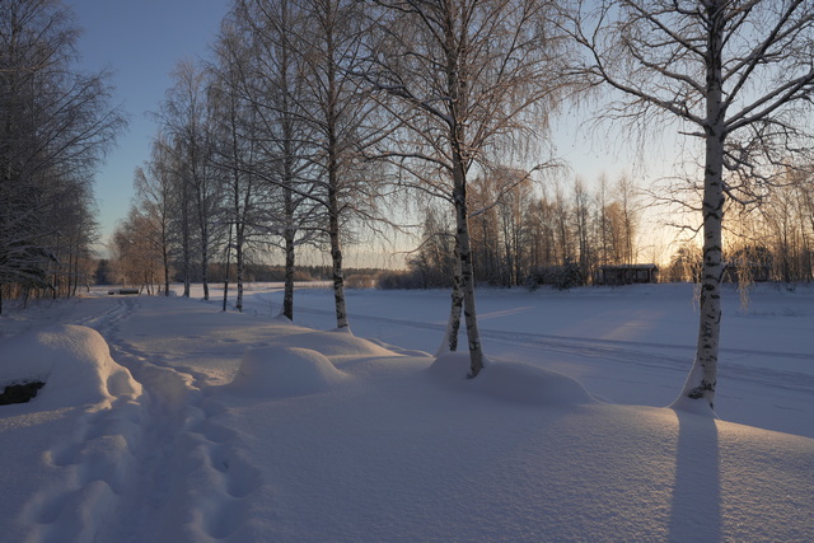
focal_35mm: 24
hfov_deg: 73.7
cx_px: 407
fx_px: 543
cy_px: 272
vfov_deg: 53.2
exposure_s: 1/125
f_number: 10
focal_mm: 16
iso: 125
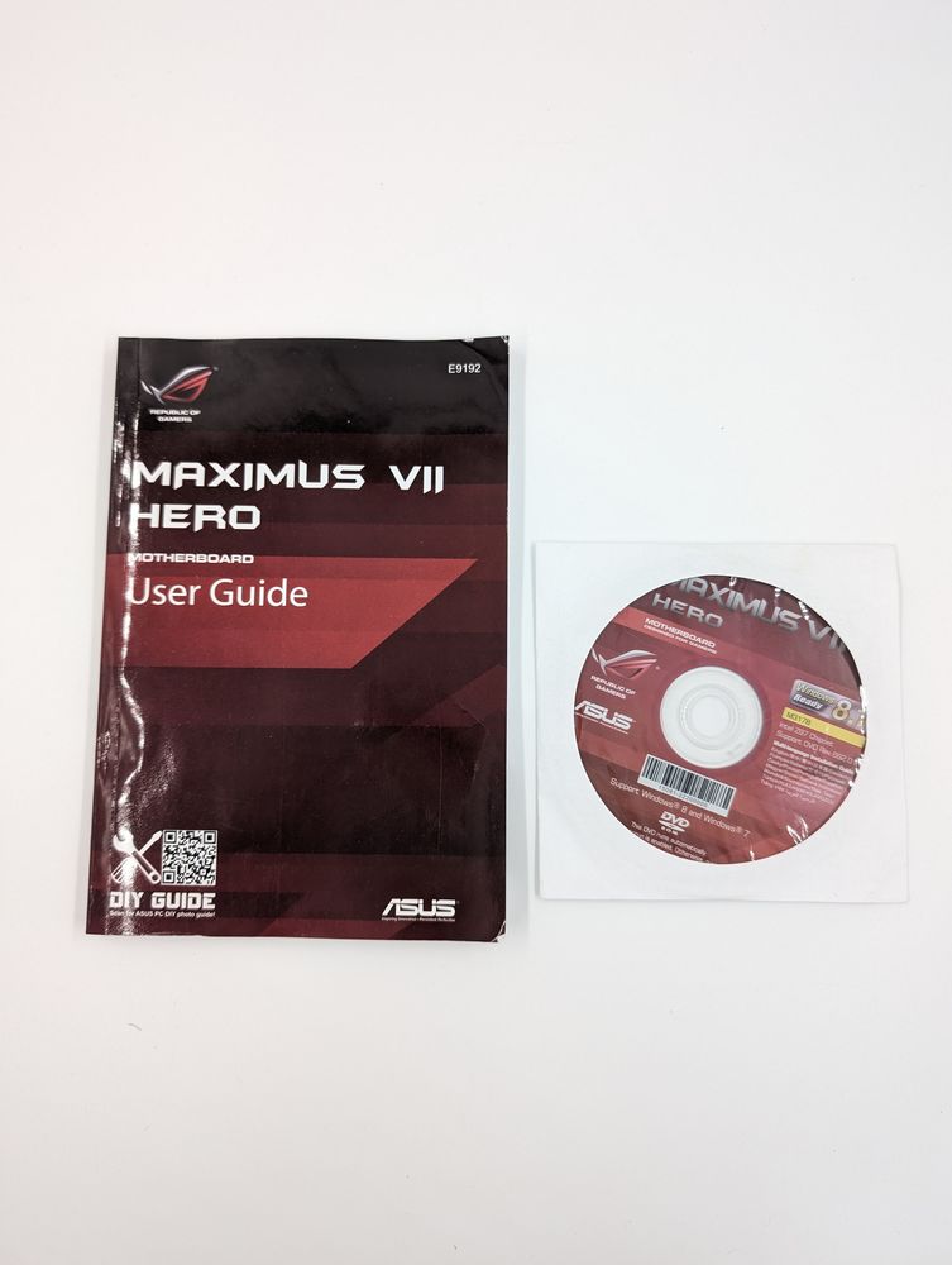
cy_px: 632
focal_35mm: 24
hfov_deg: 56.9
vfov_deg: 71.5
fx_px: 878
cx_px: 476
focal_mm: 6.9
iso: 37
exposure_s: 1/28.4
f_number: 1.68
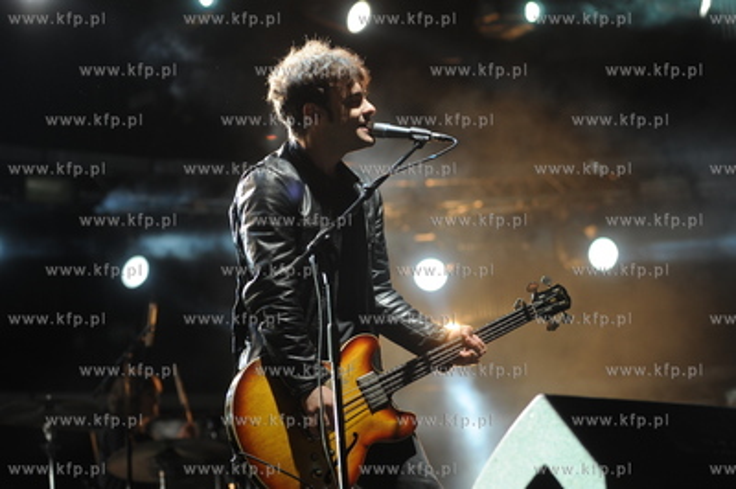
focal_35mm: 112
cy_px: 244
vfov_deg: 12.2
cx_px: 368
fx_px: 2288
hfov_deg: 18.3
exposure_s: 1/200
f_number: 4
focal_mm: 112
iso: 800
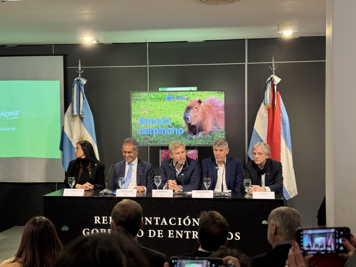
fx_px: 494
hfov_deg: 39.7
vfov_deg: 30.3
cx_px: 178
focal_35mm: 48
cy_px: 134
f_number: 1.78
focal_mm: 6.76
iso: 64
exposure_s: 1/50
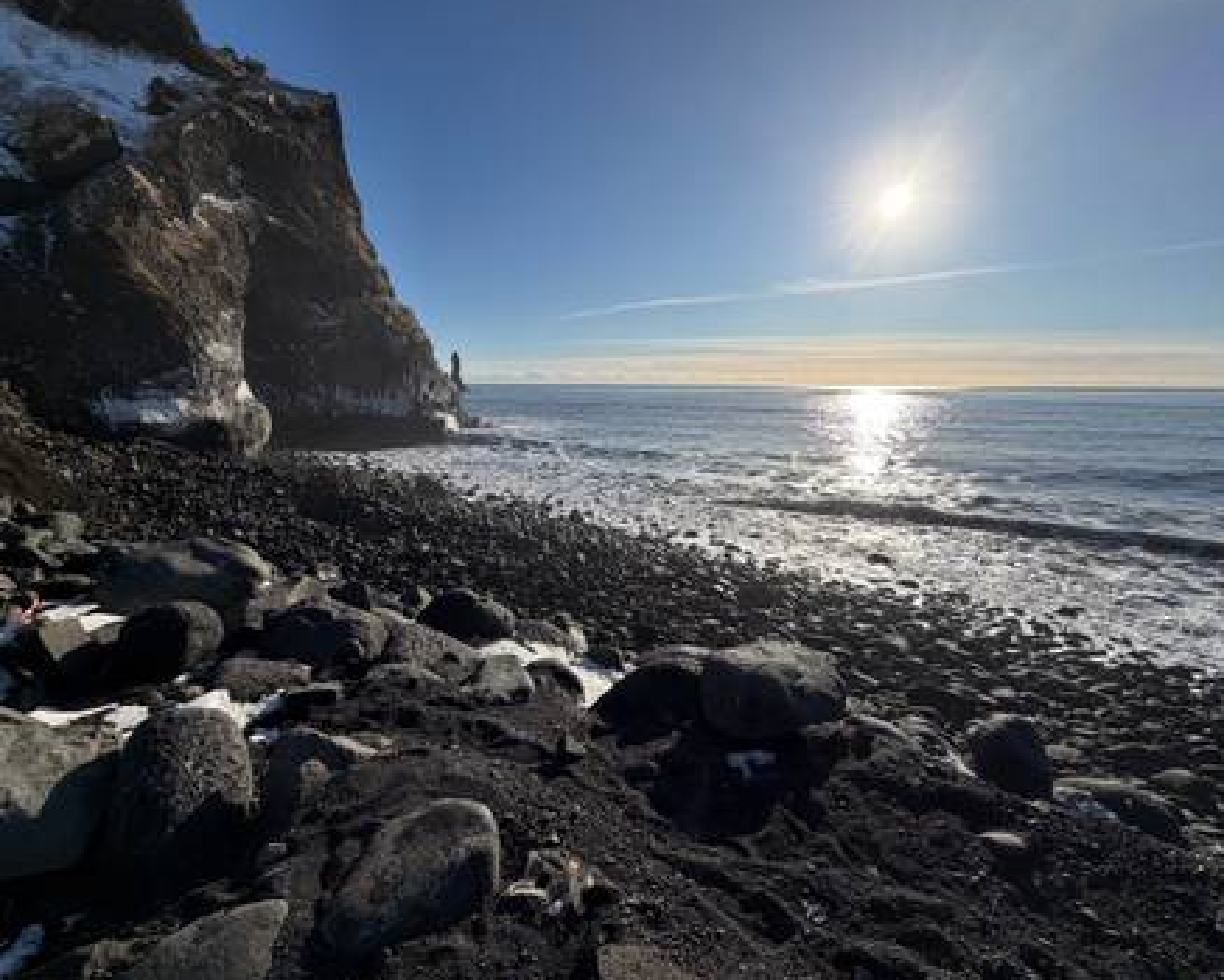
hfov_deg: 96.8
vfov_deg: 84.1
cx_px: 627
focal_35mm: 15
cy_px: 484
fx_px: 544
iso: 20
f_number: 2.2
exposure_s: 1/2092
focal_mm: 2.22
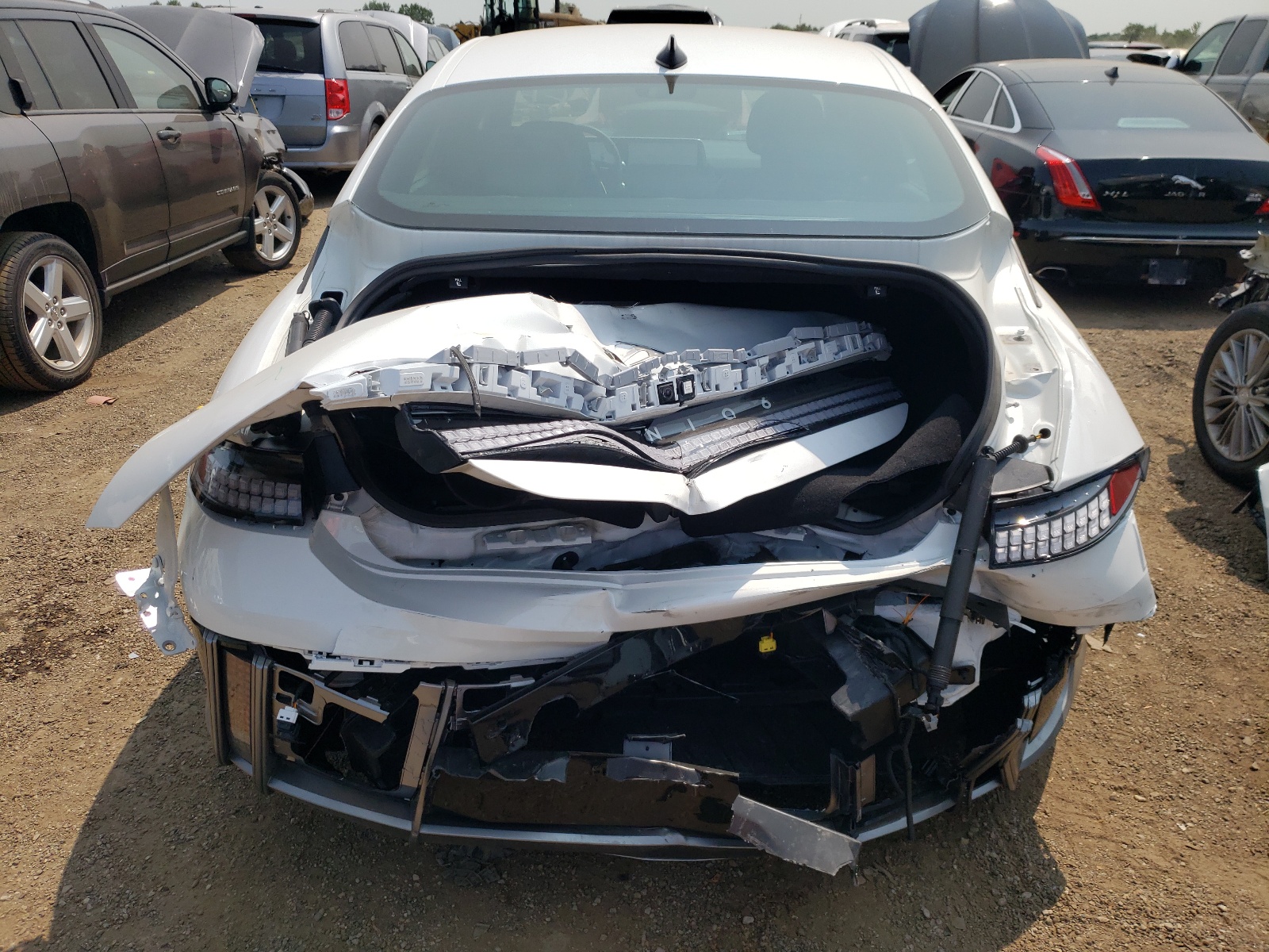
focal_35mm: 26
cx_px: 634
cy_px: 476
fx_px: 953
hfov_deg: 67.3
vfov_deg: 53.1
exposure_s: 1/5000
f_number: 1.5
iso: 50
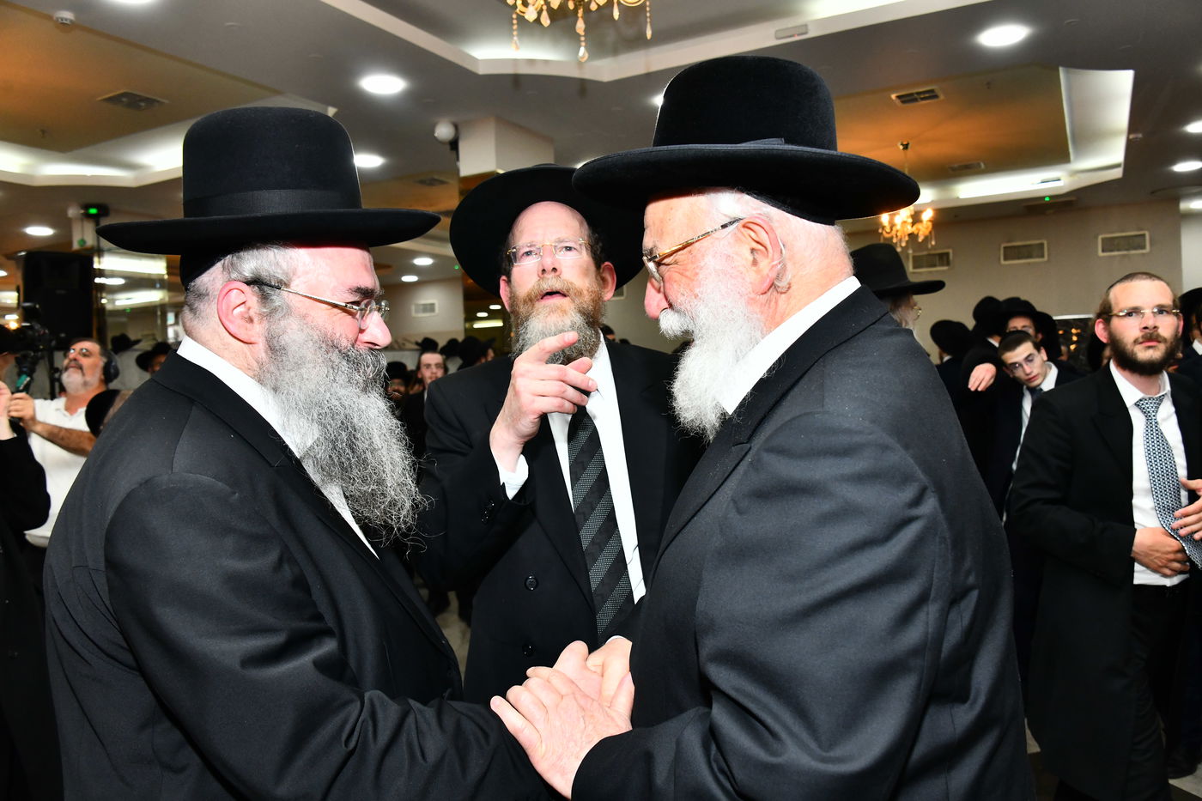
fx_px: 935
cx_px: 601
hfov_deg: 65.5
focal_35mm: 28
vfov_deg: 46.4
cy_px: 400
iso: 1250
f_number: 5.6
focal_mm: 28
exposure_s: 1/200
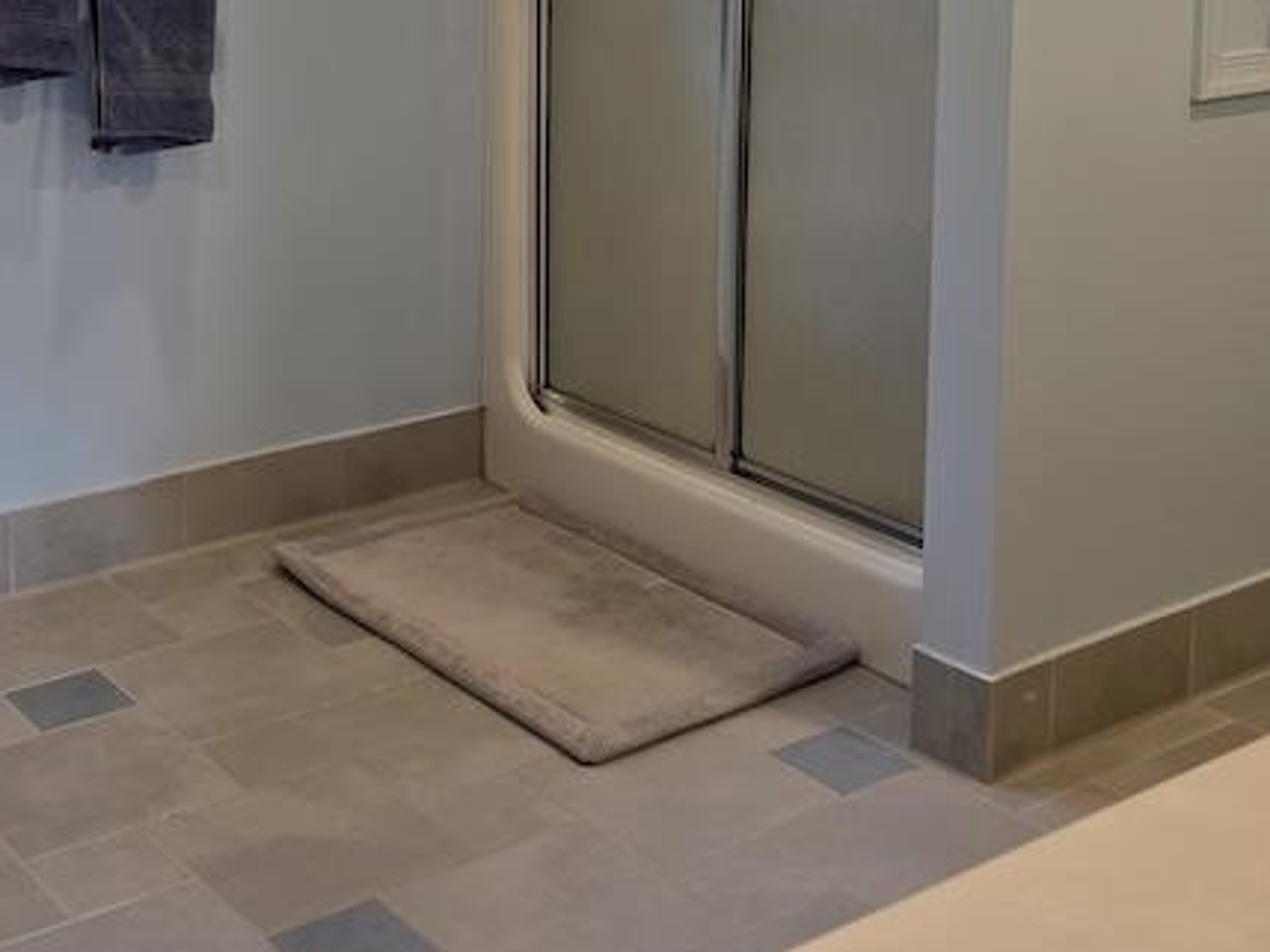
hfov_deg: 34.8
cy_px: 47
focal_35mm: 55
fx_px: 2018
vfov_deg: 25.5
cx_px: 496
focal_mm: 6.3
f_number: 1.7
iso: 250
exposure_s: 1/120
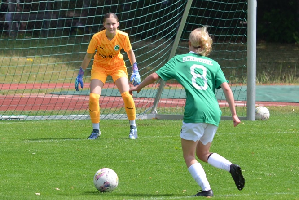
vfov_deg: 5.0
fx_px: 2306
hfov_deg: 7.4
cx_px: 150
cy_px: 100
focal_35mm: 278
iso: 400
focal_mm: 185
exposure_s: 1/1600
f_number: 5.6
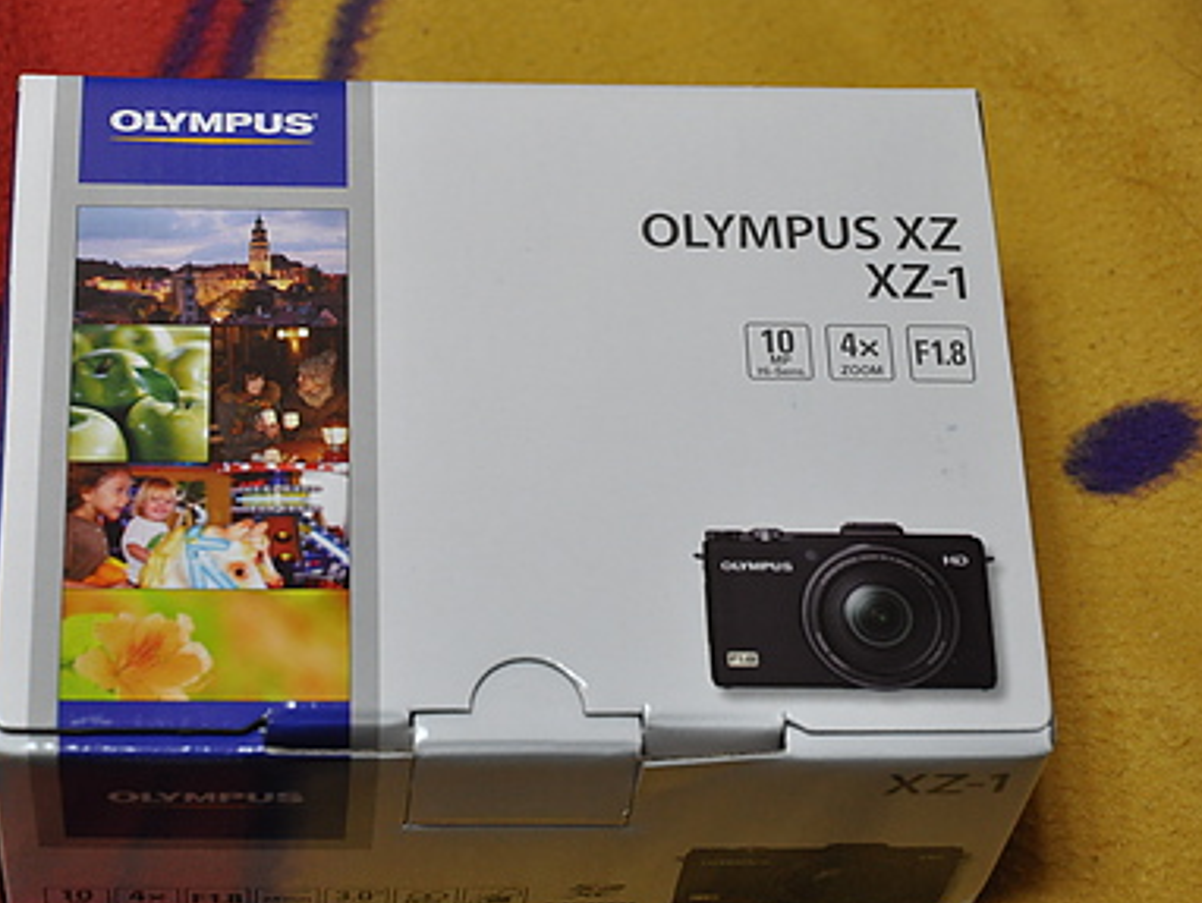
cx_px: 513
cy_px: 363
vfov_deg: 14.2
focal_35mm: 104
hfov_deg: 18.9
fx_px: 3614
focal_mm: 46
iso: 800
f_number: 5.6
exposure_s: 1/60
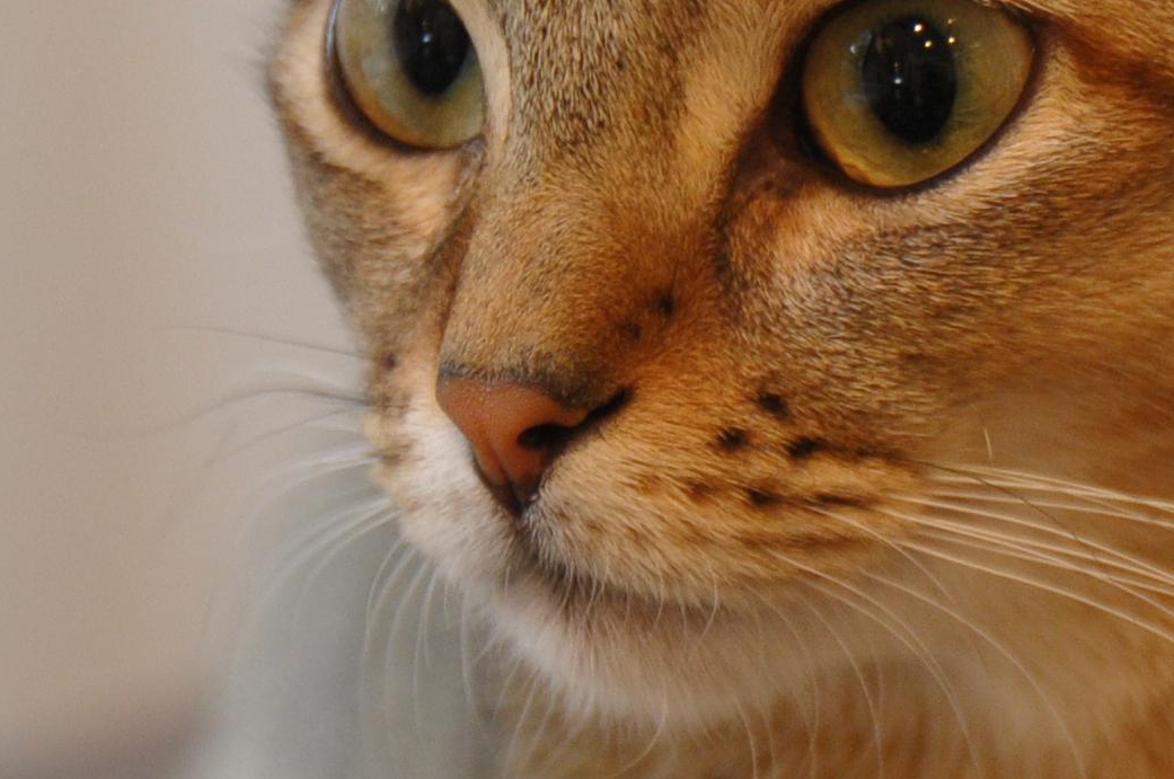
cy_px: 514
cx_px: 1374
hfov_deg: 7.4
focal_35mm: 278
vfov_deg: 4.9
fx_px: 9055
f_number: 2.8
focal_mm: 45
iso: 640
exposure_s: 1/30
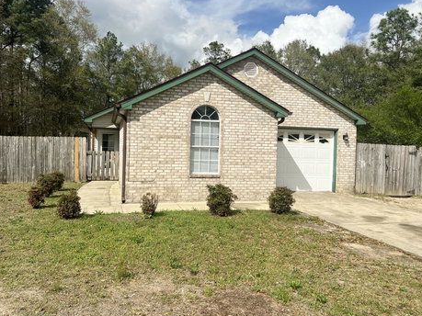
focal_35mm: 29
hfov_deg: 61.6
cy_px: 151
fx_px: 353
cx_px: 191
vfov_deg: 48.2
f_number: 1.5
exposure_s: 1/8000
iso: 50
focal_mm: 5.7
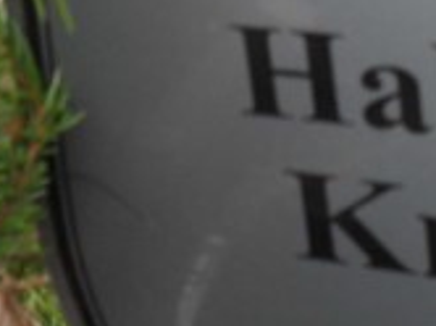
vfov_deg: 11.0
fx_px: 1698
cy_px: 142
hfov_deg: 14.4
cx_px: 423
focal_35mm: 135
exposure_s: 1/45
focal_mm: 6.3
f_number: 3.2
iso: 100
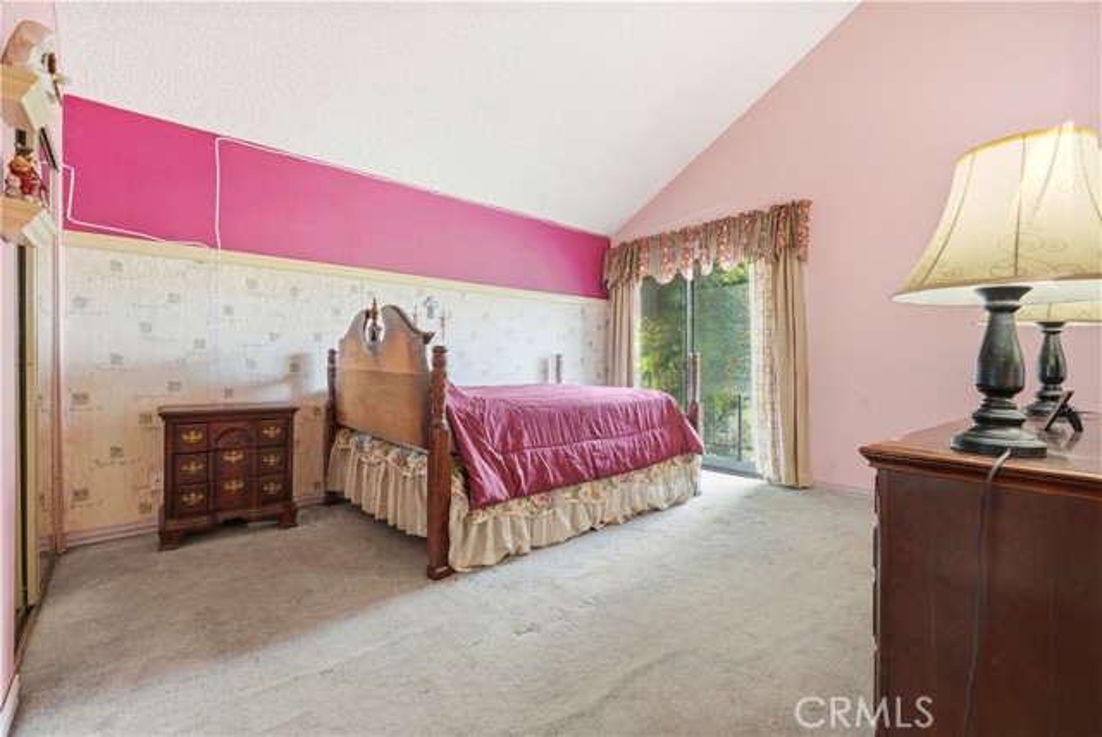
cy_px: 368
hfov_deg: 96.7
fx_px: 490
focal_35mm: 16
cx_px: 551
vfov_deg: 73.9
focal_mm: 16
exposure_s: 1/50
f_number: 8
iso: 400
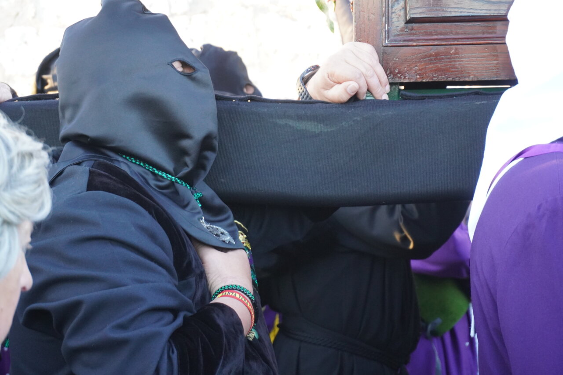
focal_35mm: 75
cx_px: 282
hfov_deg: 27.0
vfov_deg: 18.2
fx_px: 1173
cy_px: 188
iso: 2000
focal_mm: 50
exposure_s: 1/80
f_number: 5.6
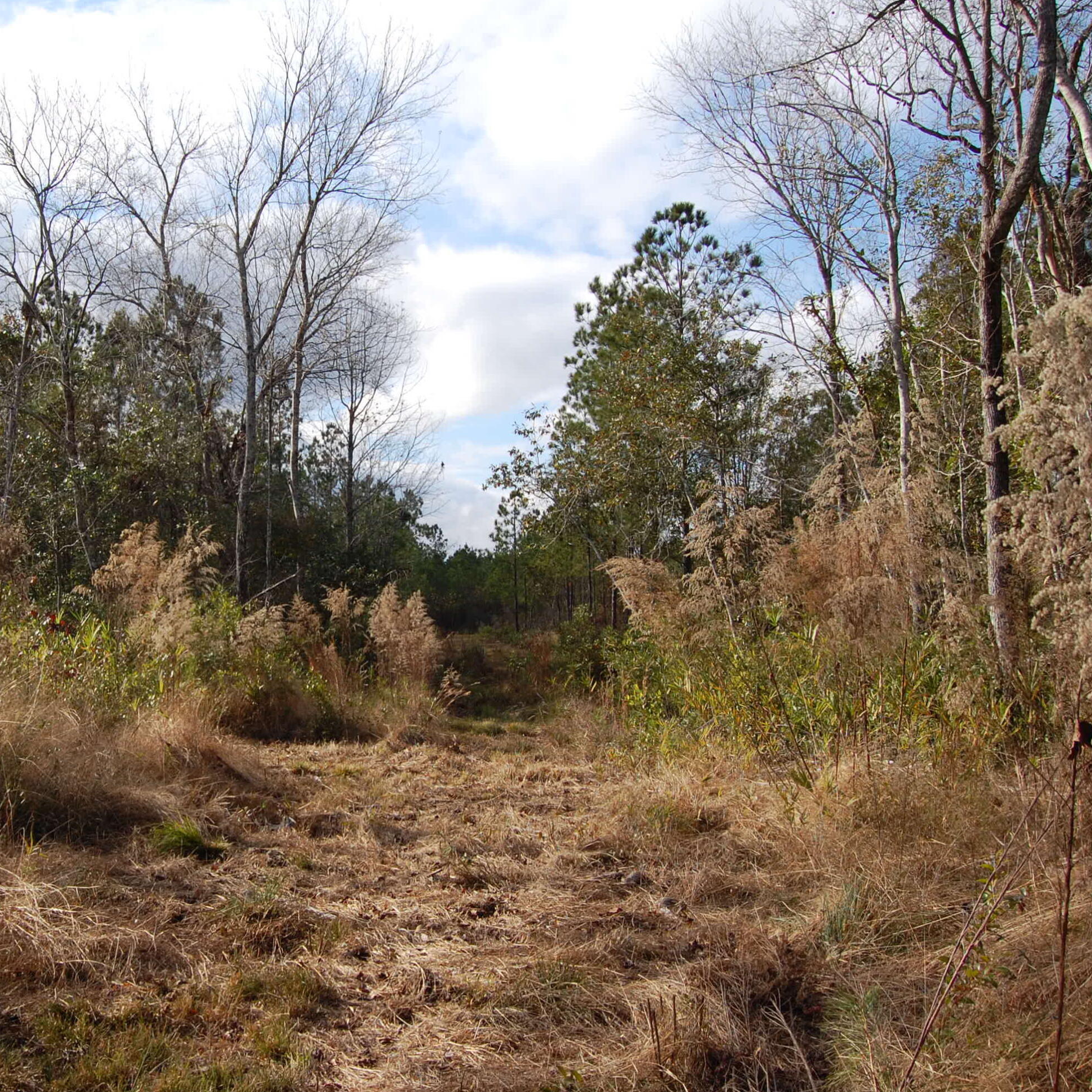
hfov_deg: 45.7
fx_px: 1249
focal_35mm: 35
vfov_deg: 47.2
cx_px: 288
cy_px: 542
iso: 200
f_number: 8
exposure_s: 1/250
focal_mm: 18
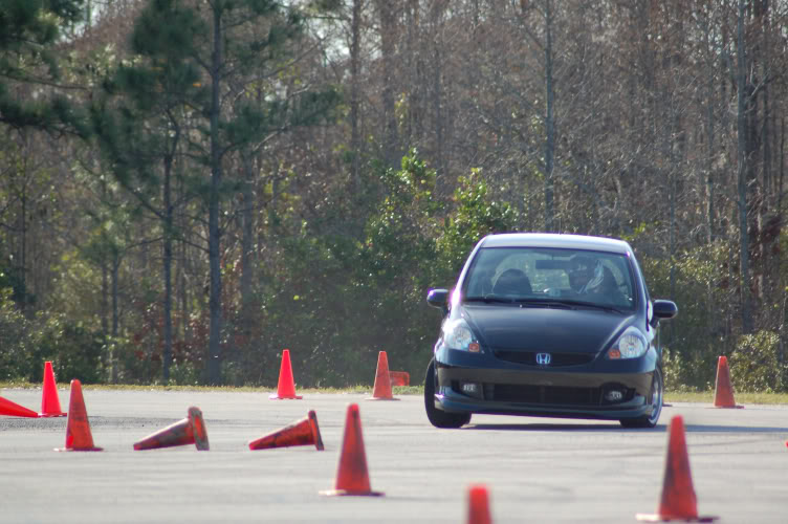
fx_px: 9841
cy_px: 262
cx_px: 394
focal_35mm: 450
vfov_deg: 3.0
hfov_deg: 4.6
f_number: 5.6
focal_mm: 300
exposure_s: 1/640
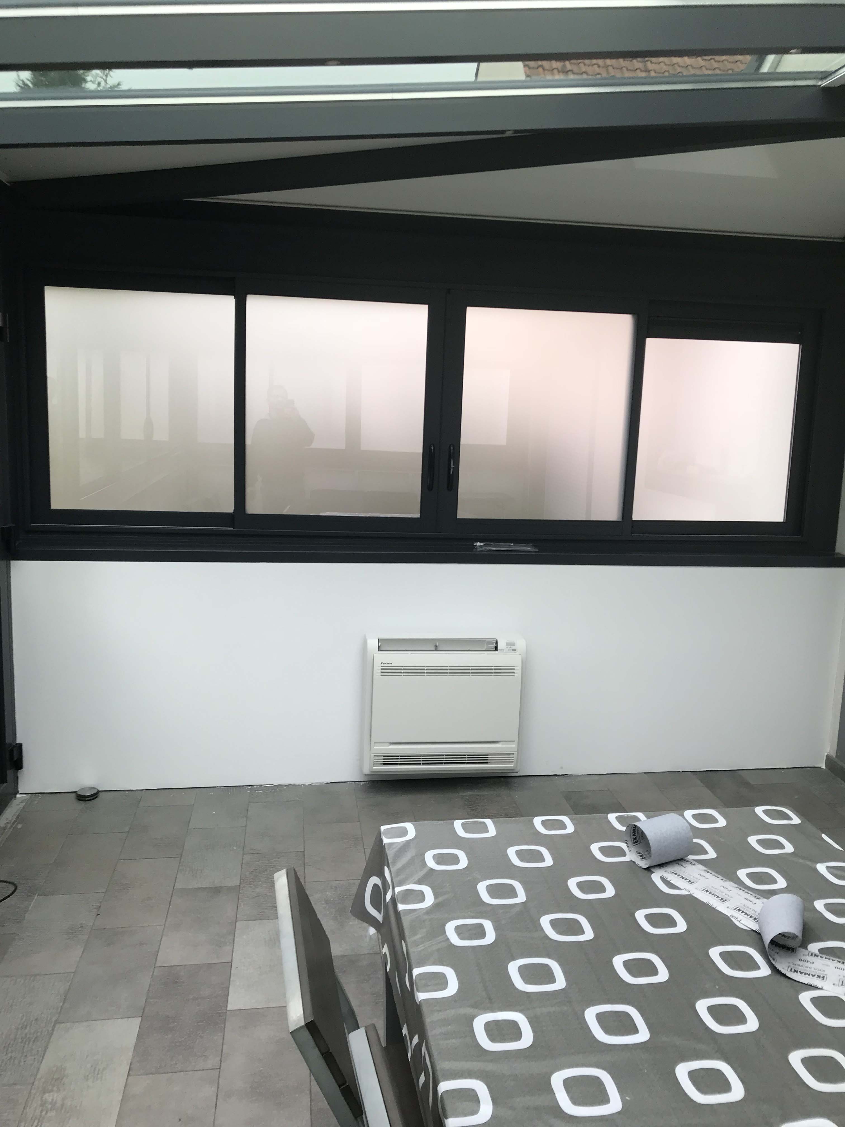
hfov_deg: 49.7
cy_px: 564
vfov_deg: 63.4
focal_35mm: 28
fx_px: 911
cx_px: 422
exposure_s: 1/125
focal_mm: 3.99
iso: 20
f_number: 1.8
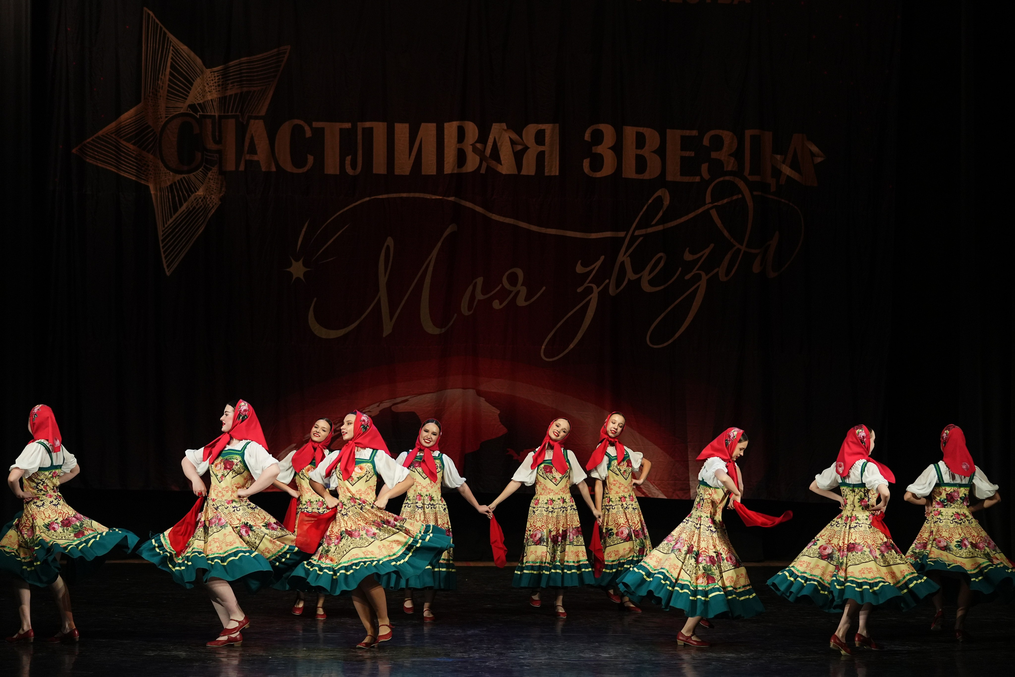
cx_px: 508
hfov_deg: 20.0
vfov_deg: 13.4
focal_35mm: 102
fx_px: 2876
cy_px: 338
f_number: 2.8
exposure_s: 1/400
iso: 2500
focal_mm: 102
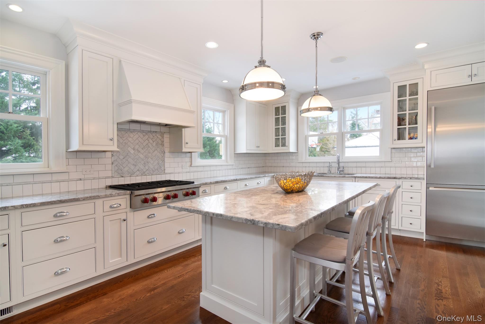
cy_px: 162
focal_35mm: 16
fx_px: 222
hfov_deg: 95.0
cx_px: 242
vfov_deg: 72.0
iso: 640
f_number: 8
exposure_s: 1/50
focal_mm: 11
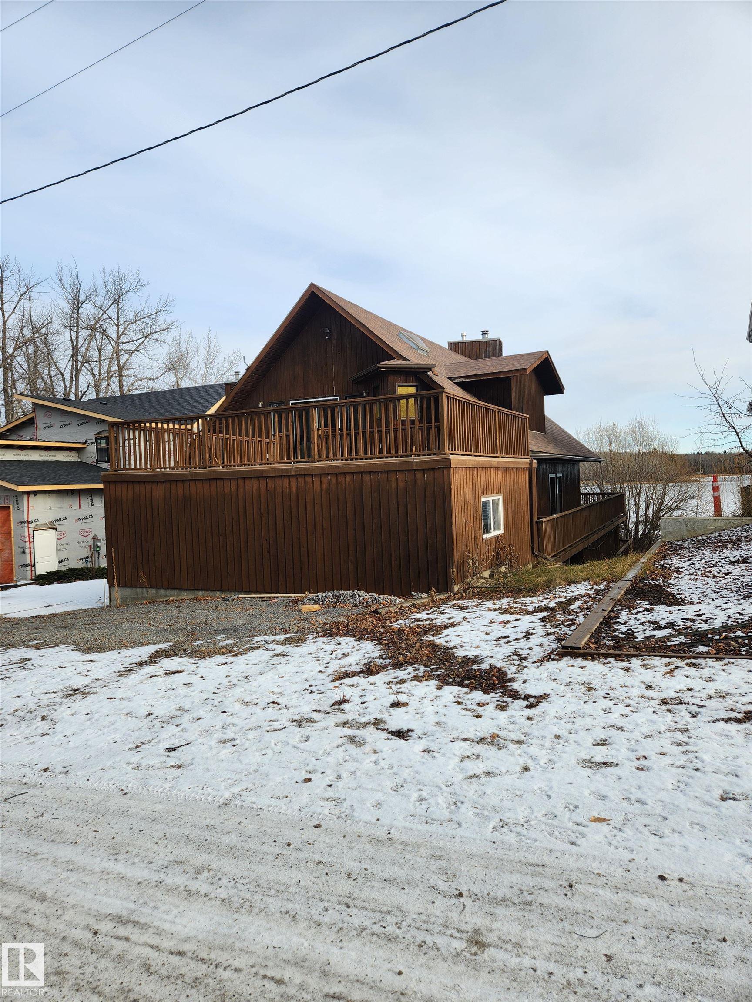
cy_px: 501
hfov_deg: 58.9
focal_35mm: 23
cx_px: 376
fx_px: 666
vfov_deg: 73.9
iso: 20
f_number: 1.8
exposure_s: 1/724
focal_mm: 5.4
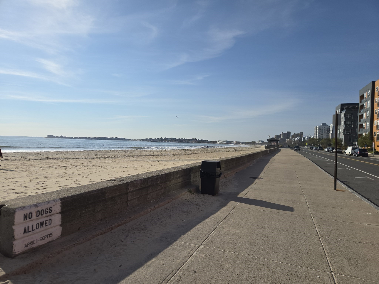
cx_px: 190
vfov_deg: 58.9
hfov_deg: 73.9
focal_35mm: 23
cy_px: 142
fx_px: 252
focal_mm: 5.4
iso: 25
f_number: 1.8
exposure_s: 1/3667
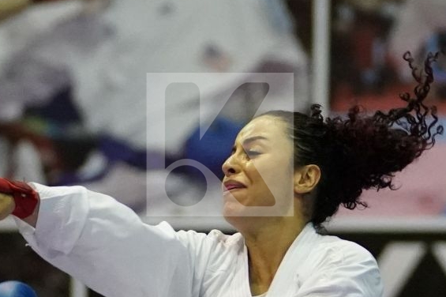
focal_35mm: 558
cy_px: 424
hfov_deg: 3.7
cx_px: 220
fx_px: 6909
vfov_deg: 2.5
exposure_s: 1/800
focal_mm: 117
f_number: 2.8
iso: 6400
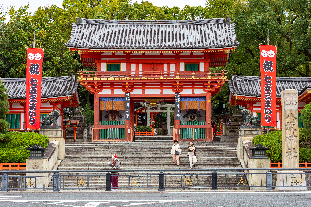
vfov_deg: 18.2
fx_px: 648
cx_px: 156
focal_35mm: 75
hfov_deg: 27.0
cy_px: 104
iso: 280
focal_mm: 50
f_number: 6.3
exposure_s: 1/125
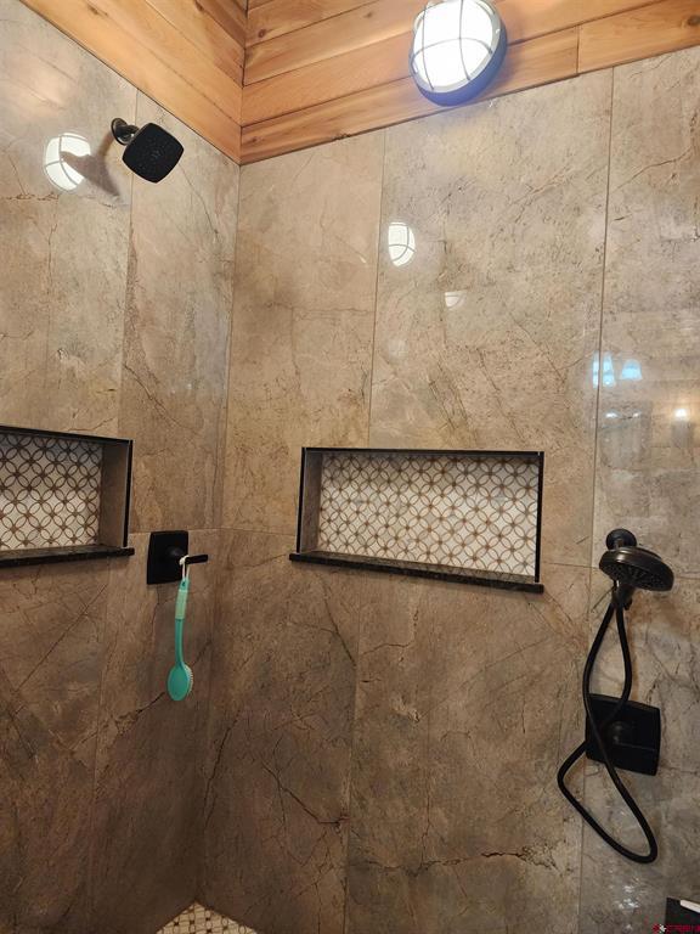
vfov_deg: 73.9
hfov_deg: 58.9
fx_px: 620
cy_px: 467
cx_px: 350
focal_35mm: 23
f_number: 1.8
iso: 640
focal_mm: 6.4
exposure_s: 1/120
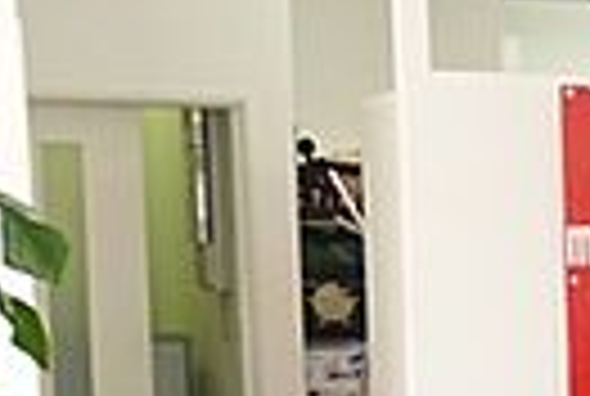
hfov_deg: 13.2
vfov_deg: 9.4
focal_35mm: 142
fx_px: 2333
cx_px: 1009
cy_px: 594
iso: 200
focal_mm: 5
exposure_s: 1/60
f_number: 3.1
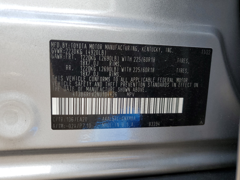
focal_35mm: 26
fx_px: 180
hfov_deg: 67.3
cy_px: 90
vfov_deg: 53.1
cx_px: 120
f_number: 1.5
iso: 50
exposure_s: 1/526
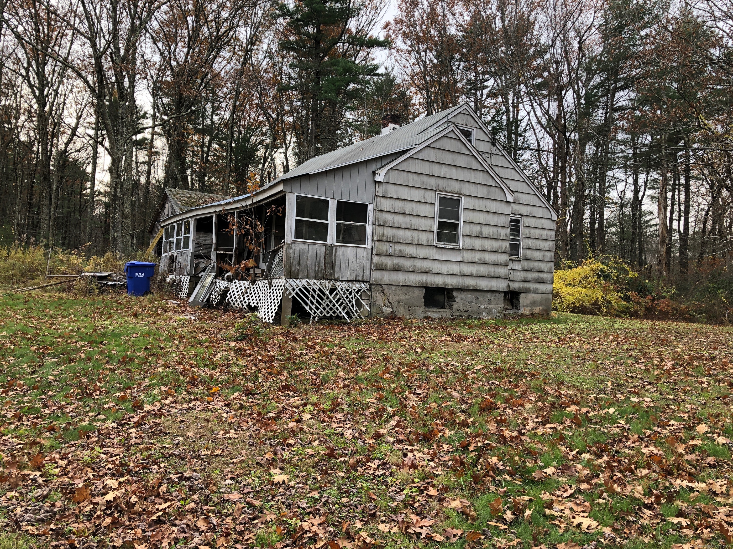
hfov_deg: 63.4
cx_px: 366
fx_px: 593
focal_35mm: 28
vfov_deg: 49.7
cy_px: 274
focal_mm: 3.99
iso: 20
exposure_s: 1/286
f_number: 1.8
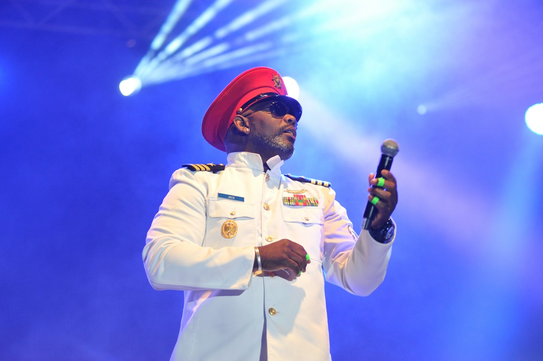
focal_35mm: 120
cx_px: 272
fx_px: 1808
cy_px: 180
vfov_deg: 11.4
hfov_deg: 17.1
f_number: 2.8
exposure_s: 1/320
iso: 3200
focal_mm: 120
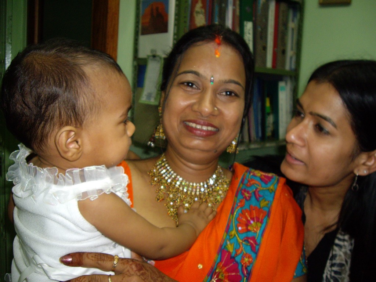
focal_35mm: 38
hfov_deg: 49.0
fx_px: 413
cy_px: 141
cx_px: 188
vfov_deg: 37.7
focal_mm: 6.2
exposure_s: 1/40
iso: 200
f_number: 2.7
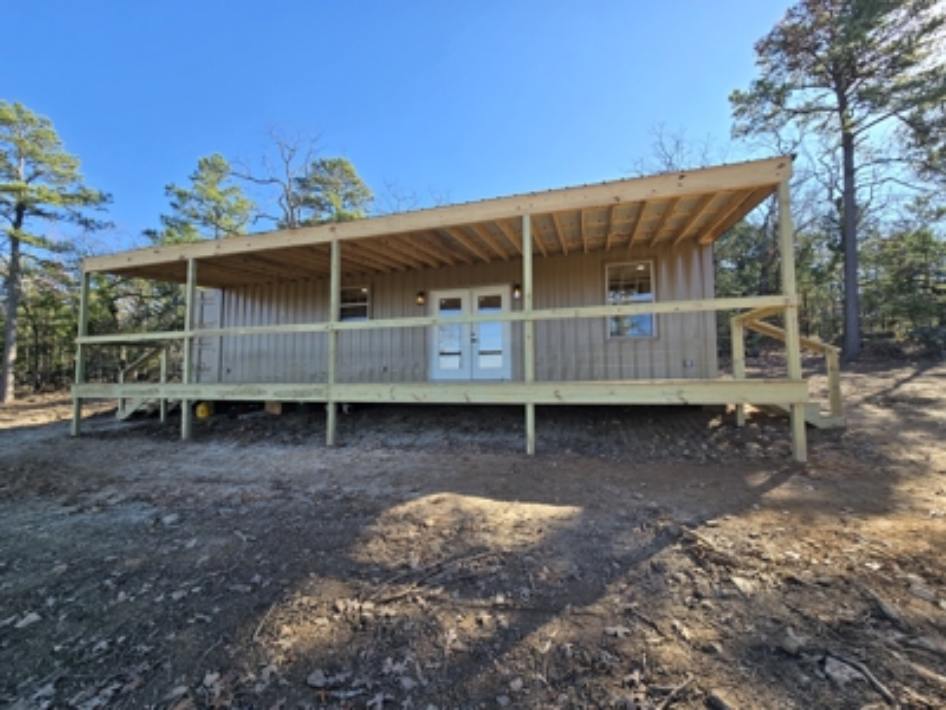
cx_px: 473
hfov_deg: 106.2
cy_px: 355
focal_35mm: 13
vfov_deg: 89.9
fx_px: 355
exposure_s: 1/859
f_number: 2.2
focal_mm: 2.2
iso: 50
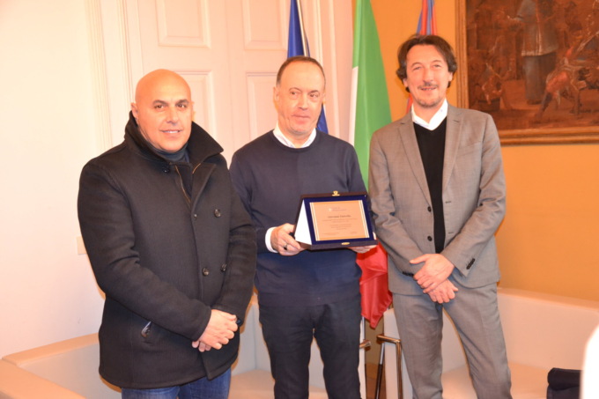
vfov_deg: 29.9
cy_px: 200
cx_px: 300
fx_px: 749
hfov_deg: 43.6
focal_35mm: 45
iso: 2500
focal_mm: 30
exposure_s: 1/60
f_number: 4.2
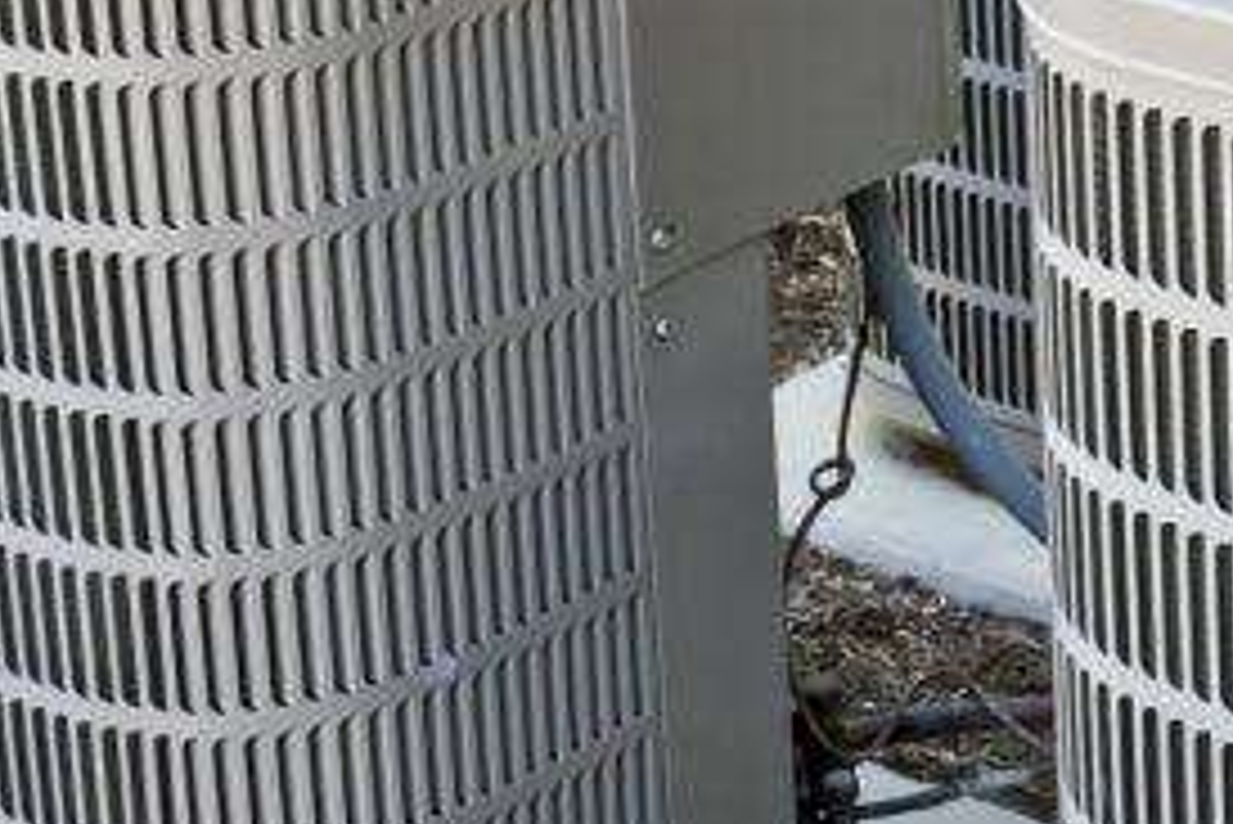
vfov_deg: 10.6
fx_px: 4416
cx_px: 1274
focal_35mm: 129
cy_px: 92
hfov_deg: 15.6
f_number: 10
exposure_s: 1/13
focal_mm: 23
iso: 100
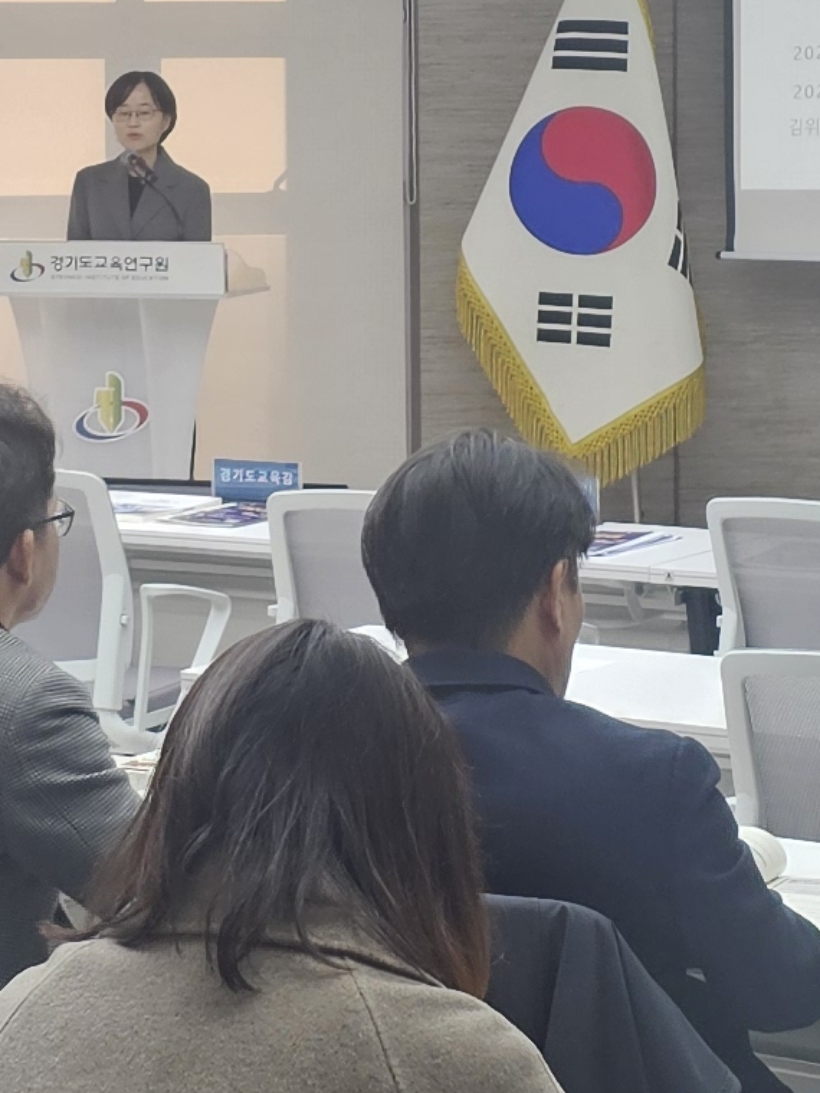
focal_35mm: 121
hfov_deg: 12.2
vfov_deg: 16.2
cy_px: 255
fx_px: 3822
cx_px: 240
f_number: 1.7
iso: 64
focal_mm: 6.3
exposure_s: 1/120
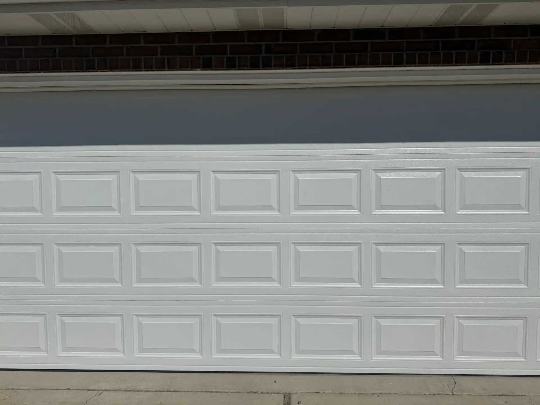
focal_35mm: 24
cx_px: 270
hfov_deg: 71.6
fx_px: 374
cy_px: 202
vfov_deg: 56.8
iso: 64
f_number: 1.78
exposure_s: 1/17544
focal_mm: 6.76
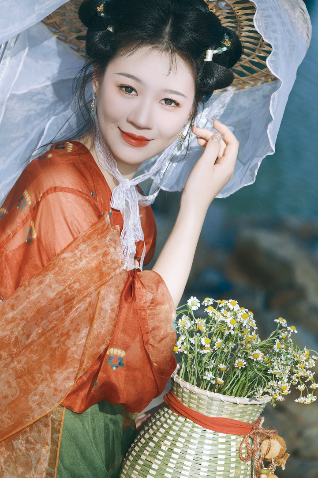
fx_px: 3472
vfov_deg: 7.9
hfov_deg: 5.2
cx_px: 121
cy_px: 235
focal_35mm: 262
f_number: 3.2
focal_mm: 140
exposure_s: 1/2000
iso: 500
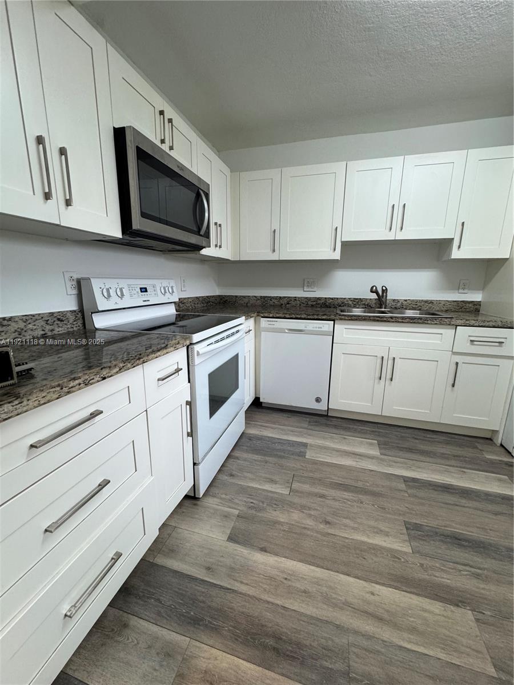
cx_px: 257
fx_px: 277
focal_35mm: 14
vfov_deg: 102.1
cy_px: 342
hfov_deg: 85.7
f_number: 2.2
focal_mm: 2.22
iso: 200
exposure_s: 1/120
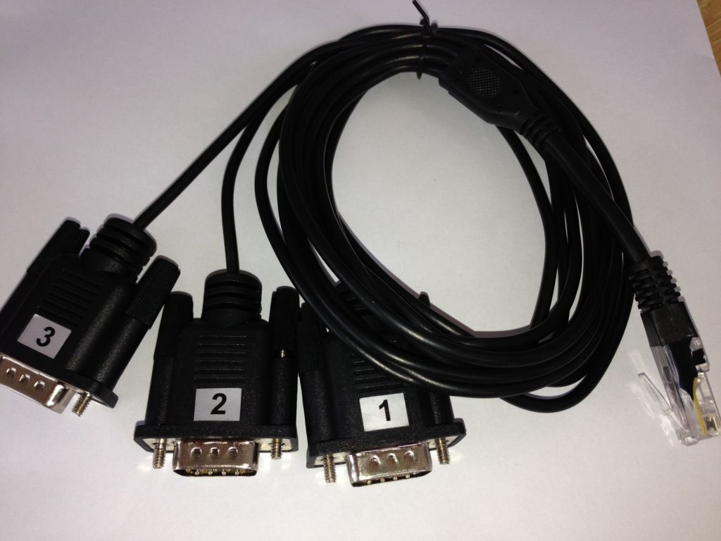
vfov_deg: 42.9
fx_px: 687
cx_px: 360
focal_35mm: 33
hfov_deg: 55.4
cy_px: 270
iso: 50
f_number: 2.4
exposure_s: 1/208
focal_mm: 4.13
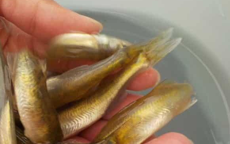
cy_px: 121
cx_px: 32
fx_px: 351
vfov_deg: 22.7
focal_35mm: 56
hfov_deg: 34.6
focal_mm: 4.1
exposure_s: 1/250
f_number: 3.3
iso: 125
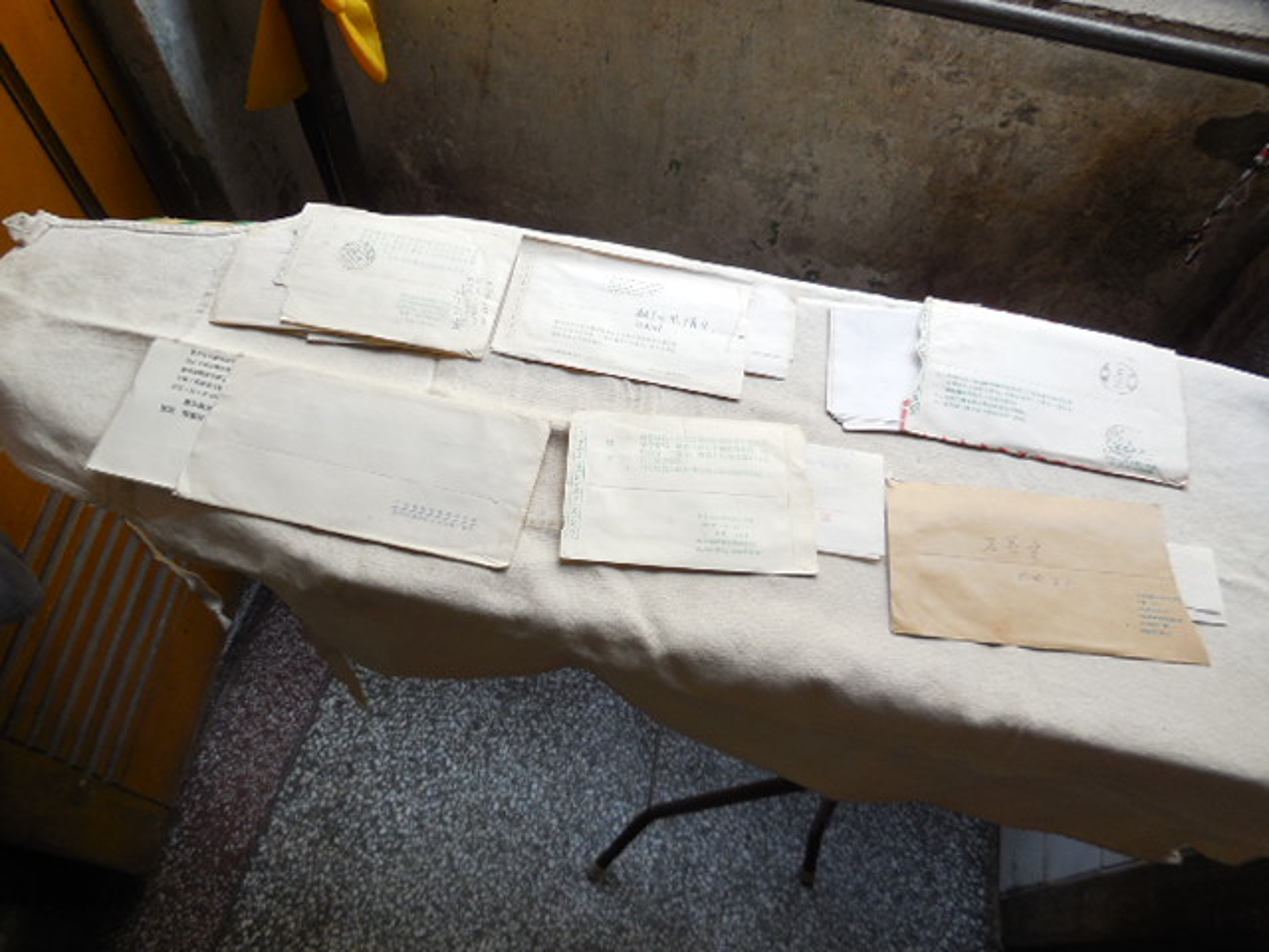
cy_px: 476
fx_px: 916
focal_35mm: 25
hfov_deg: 69.4
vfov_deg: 54.9
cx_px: 634
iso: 125
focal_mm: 4.5
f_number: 3.1
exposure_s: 1/60
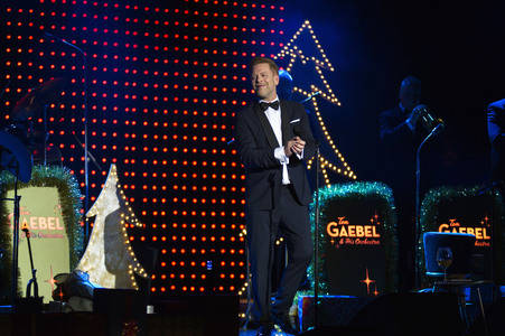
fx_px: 1962
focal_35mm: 140
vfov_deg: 9.8
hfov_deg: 14.7
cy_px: 168
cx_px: 252
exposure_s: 1/200
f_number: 2.8
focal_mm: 140
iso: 1600
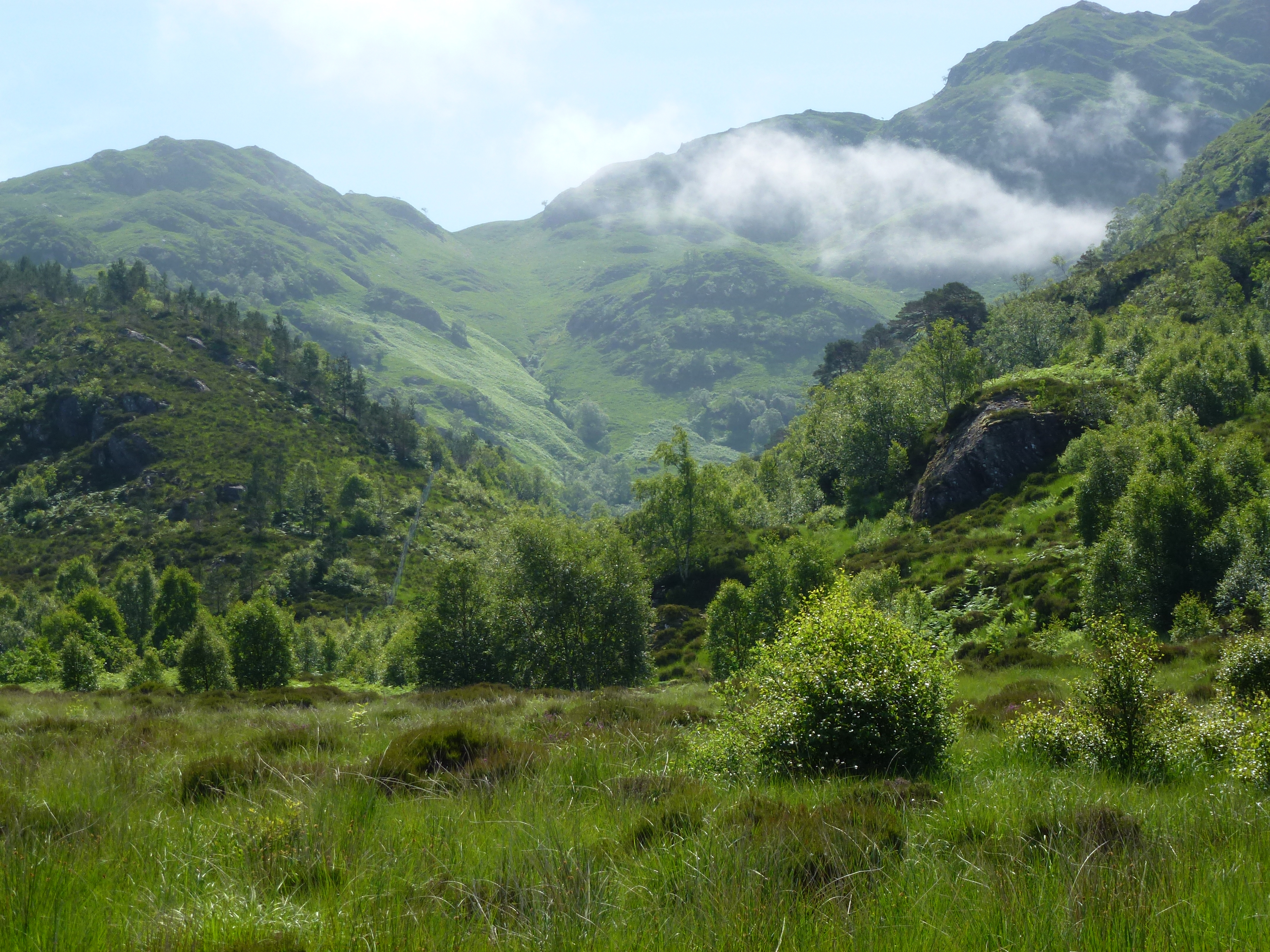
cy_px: 476
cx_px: 635
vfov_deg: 15.4
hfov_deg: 20.4
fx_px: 3522
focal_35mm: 96
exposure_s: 1/500
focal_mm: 17.3
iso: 100
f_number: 5
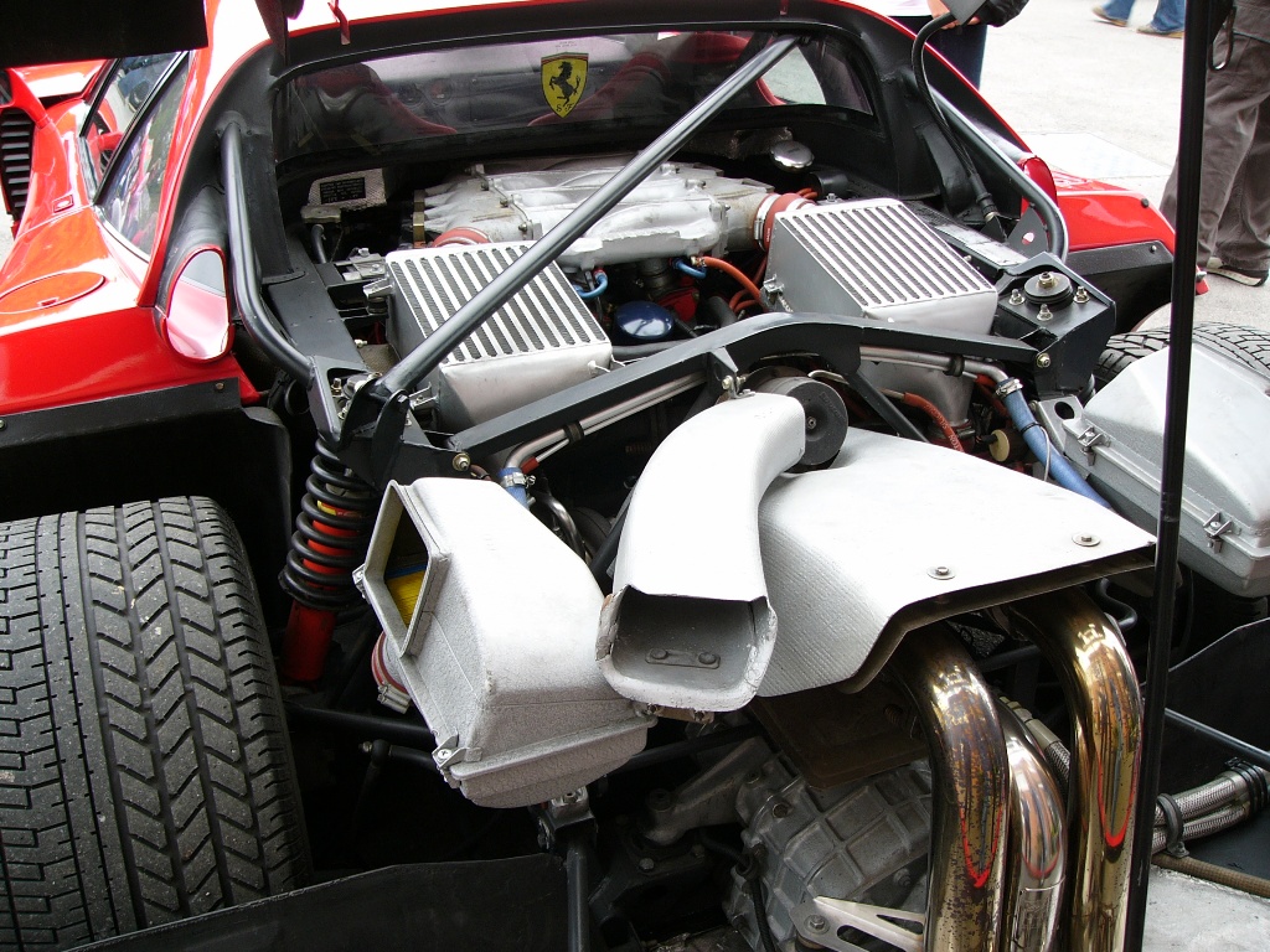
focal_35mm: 36
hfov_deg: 51.4
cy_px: 476
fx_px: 1321
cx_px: 635
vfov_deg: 39.7
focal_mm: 6
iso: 50
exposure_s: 1/60
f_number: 2.8
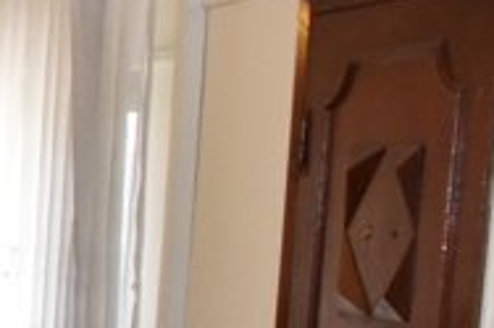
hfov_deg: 13.4
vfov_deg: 10.1
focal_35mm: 131
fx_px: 1796
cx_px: -507
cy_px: 510
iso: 3200
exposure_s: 1/250
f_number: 10
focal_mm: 24
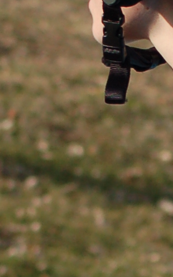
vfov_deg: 3.2
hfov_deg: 2.0
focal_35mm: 649
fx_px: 4896
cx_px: 295
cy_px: 552
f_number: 5.6
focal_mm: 70
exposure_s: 1/500
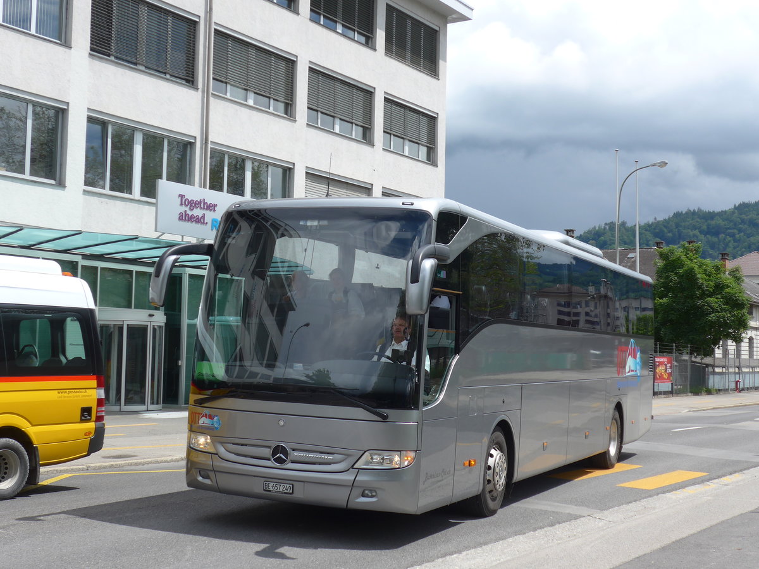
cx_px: 380
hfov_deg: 38.9
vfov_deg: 29.7
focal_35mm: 49
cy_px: 284
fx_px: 1074
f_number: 3.2
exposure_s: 1/1300
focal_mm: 10.1
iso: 80
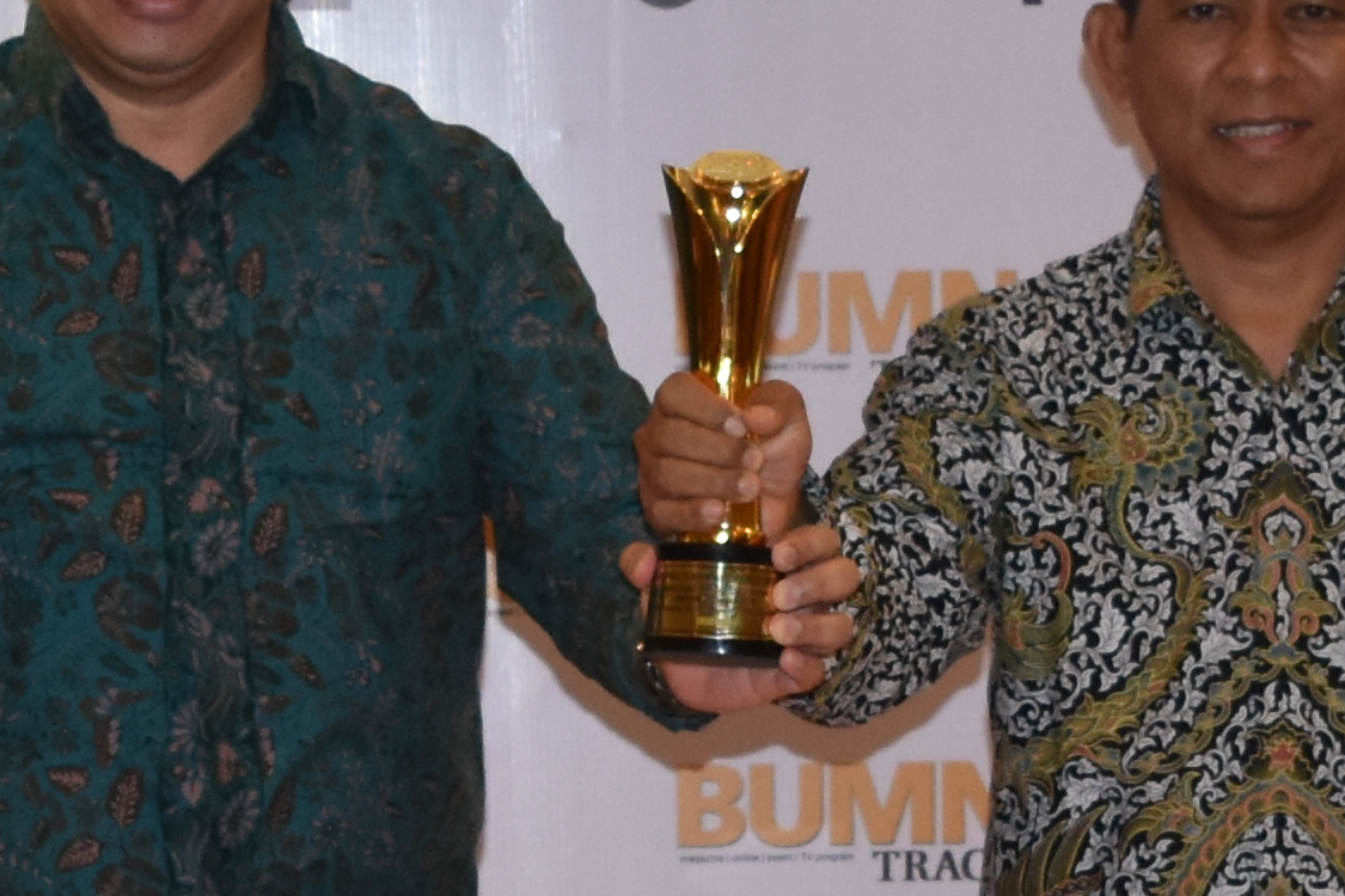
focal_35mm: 160
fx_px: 5977
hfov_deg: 12.8
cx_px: 581
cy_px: 822
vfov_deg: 8.5
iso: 800
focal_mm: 20
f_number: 3.8
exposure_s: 1/60
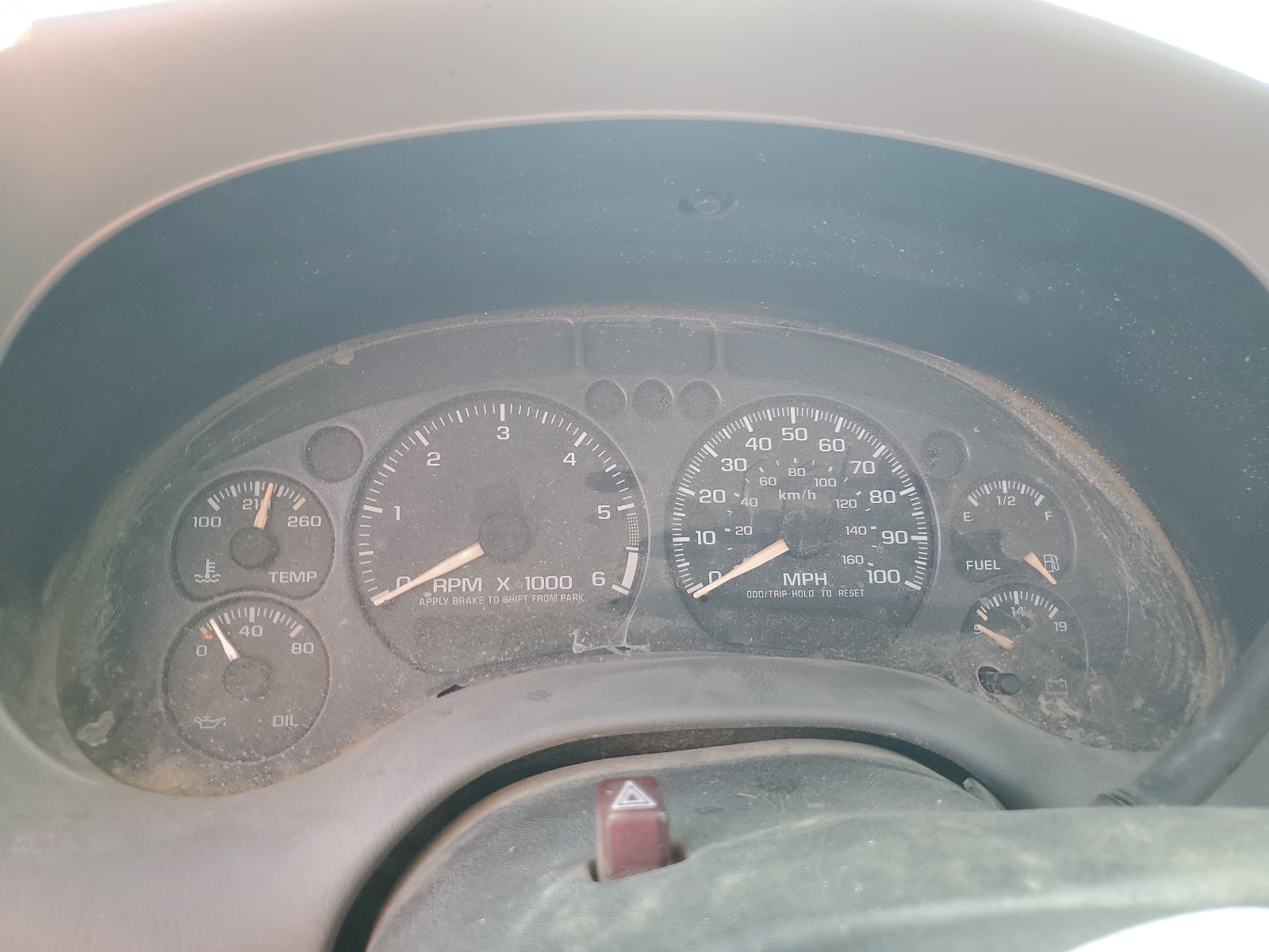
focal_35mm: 26
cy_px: 476
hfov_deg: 67.3
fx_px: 953
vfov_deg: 53.1
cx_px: 634
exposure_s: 1/120
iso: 55
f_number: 1.5
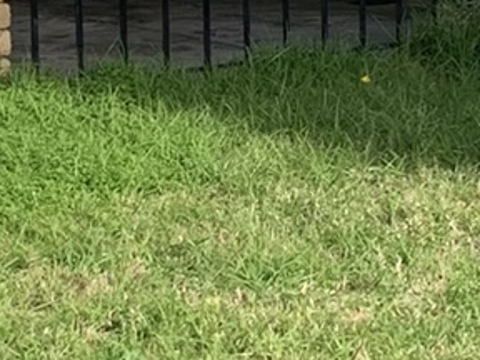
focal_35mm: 185
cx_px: 292
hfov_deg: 10.7
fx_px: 2565
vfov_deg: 8.0
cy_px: -38
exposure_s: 1/981
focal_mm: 4.25
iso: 25
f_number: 1.8
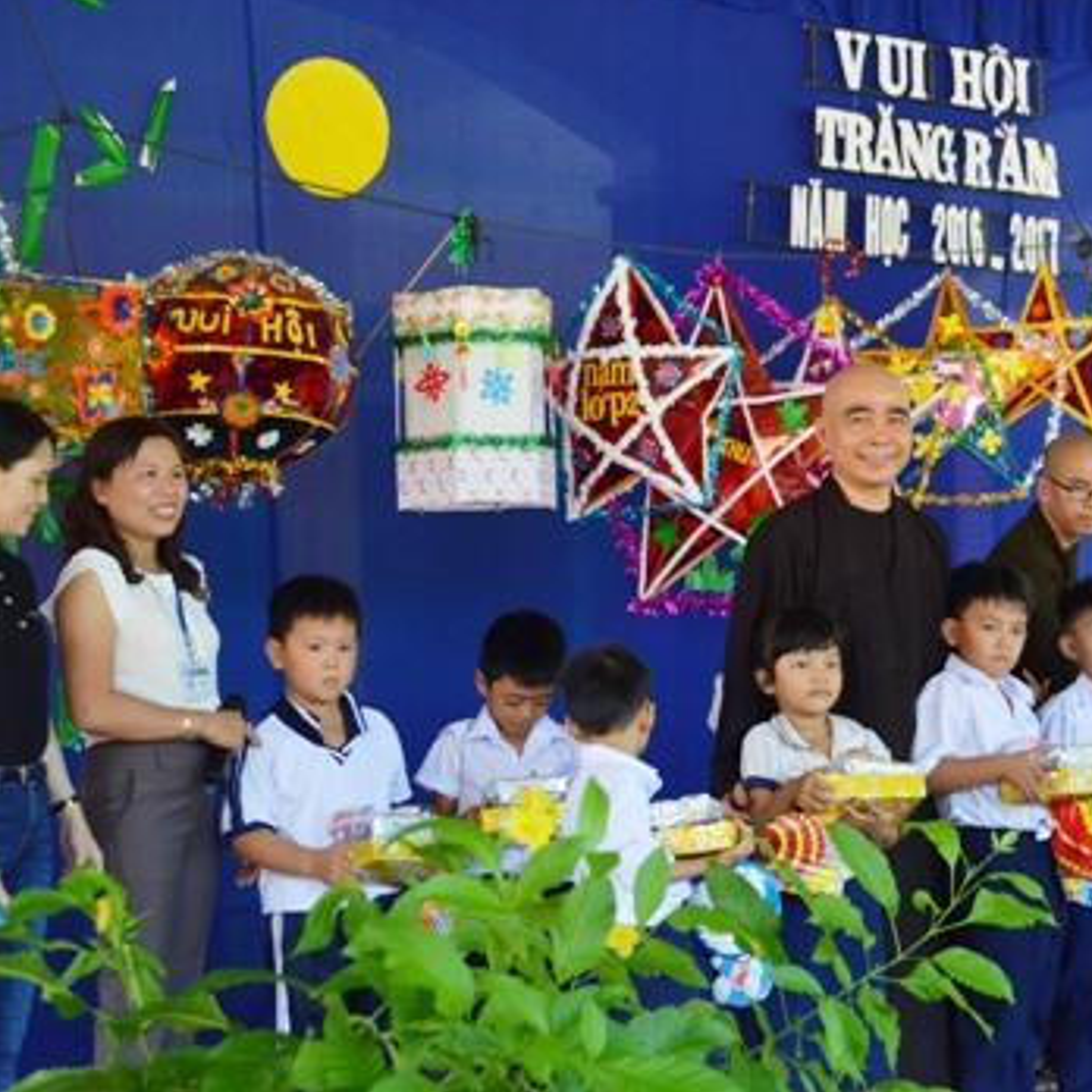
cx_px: 825
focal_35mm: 75
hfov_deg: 22.8
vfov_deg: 23.1
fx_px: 2677
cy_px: 584
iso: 400
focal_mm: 32
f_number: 4.8
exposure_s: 1/100
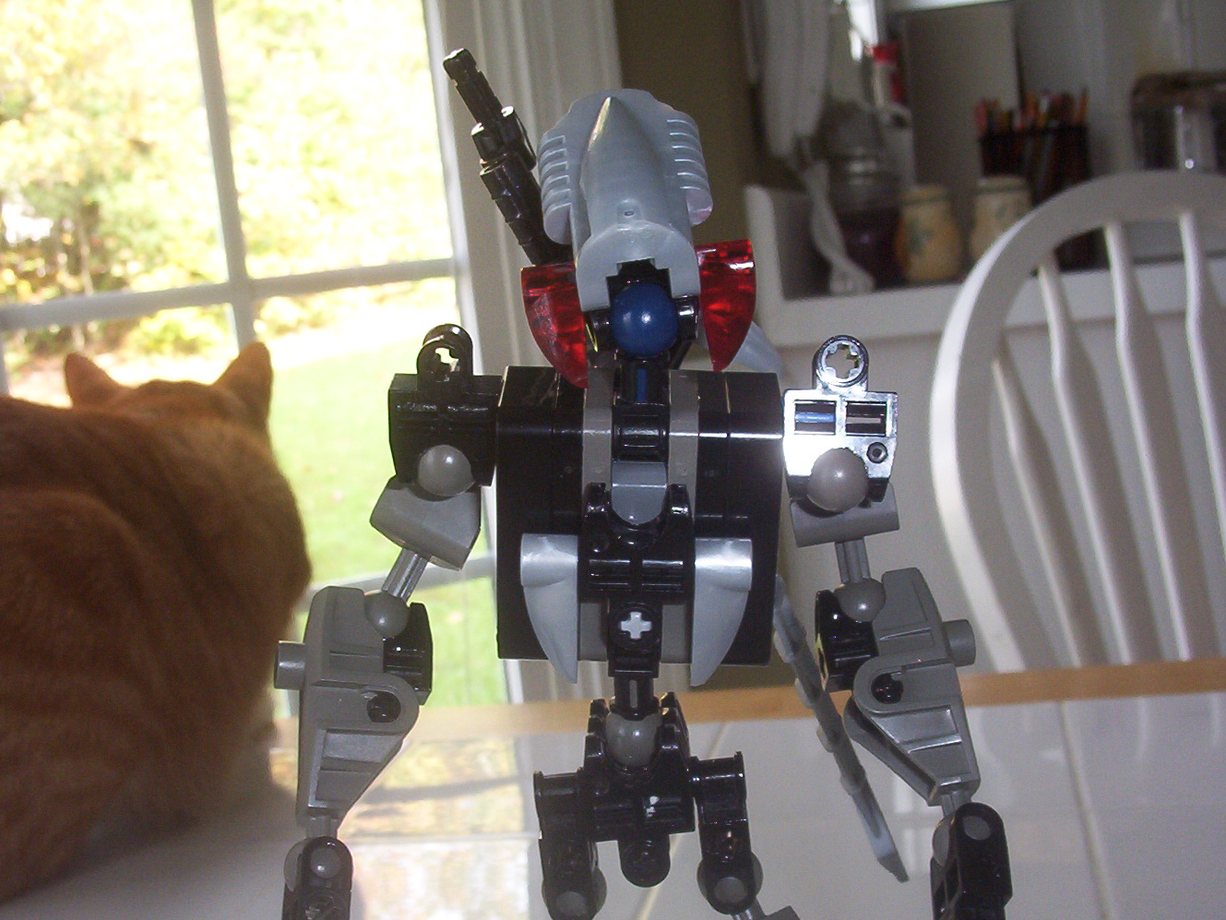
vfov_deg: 30.2
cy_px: 565
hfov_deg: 39.7
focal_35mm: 48
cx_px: 596
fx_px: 1700
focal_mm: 6
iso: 140
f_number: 4.5
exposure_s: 1/38
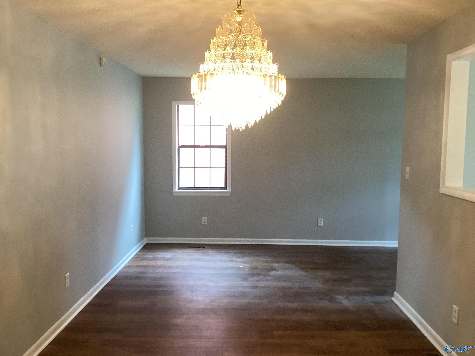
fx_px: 425
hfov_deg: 58.4
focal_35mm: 31
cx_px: 238
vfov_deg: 45.4
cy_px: 178
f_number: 2.4
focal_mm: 3.3
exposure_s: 1/60
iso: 200
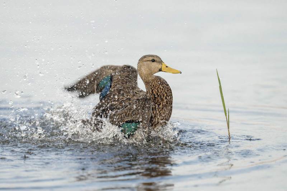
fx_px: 4782
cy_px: 96
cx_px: 144
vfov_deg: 2.3
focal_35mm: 600
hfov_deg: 3.4
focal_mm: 600
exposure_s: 1/500
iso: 2000
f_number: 4
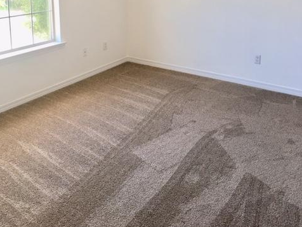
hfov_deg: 47.9
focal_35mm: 39
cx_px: 150
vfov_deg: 35.1
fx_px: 340
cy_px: 32
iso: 25
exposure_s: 1/30
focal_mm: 4.15
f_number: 2.2
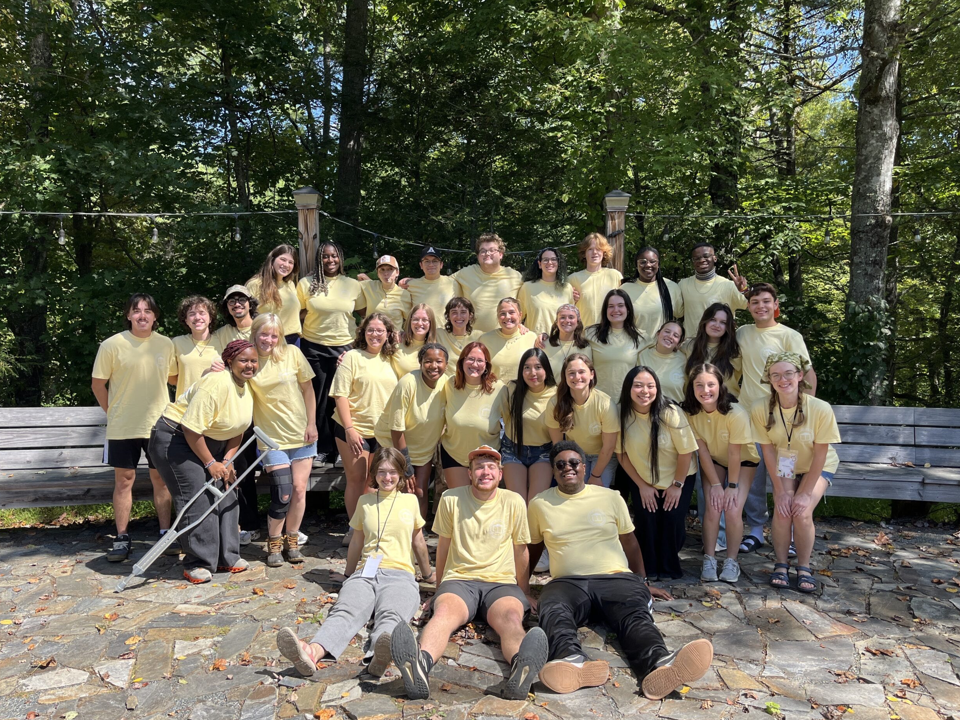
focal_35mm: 27
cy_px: 366
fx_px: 749
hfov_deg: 65.3
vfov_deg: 51.4
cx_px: 469
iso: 50
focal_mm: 5.1
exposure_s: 1/1309
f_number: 1.6
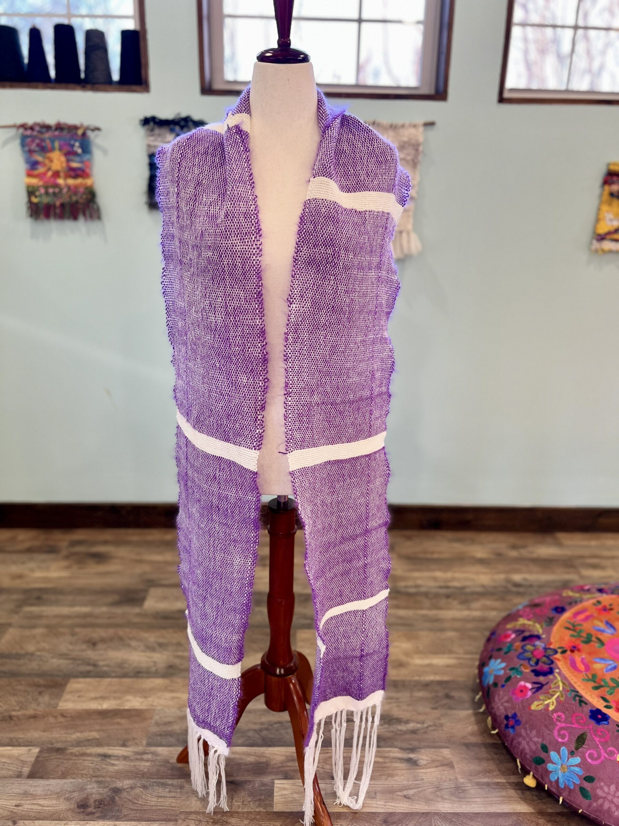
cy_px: 413
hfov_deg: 53.1
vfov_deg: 67.3
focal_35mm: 26
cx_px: 310
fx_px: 620
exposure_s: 1/120
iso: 100
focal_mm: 5.7
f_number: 1.5
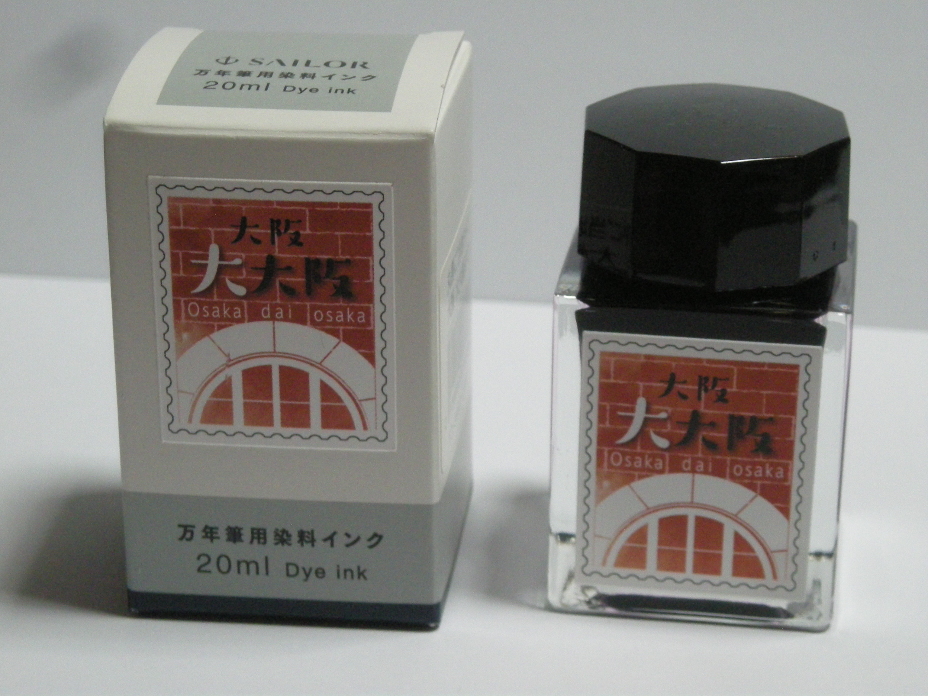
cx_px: 464
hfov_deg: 18.7
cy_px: 348
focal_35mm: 105
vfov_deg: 14.1
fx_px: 2815
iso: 400
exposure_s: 1/18
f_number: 4.7
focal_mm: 17.1
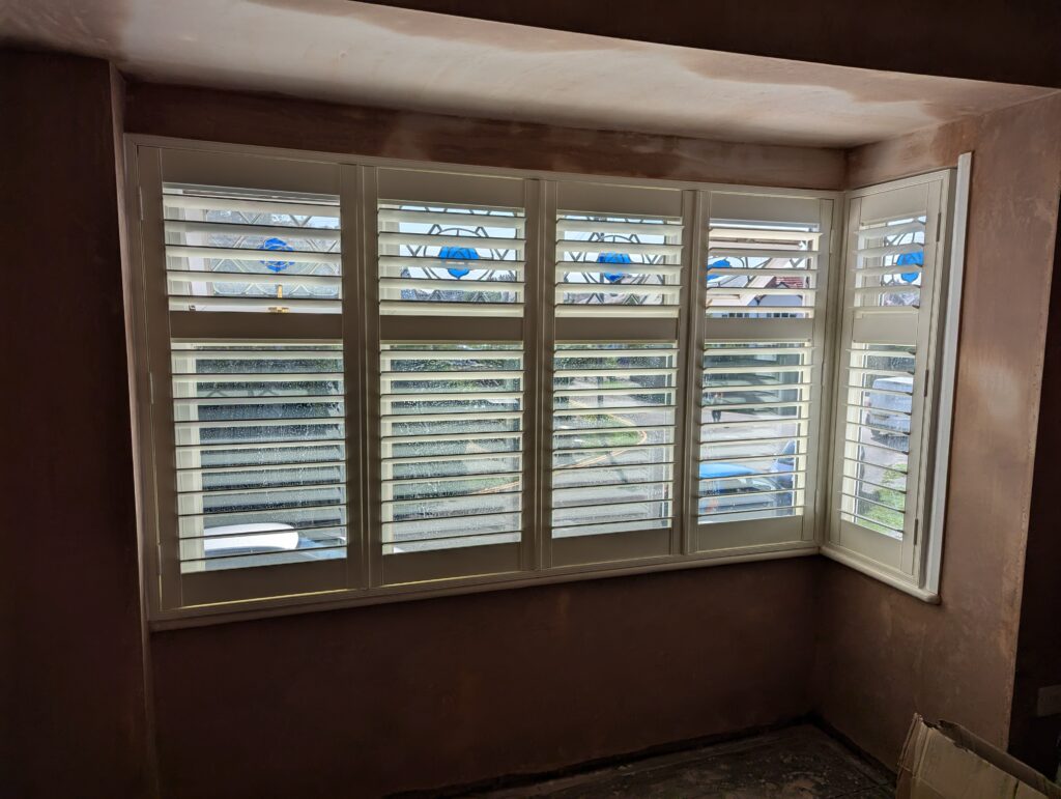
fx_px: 737
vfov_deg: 56.9
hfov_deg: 71.5
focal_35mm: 24
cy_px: 400
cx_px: 530
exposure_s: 1/1795
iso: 40
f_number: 1.85
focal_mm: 6.81
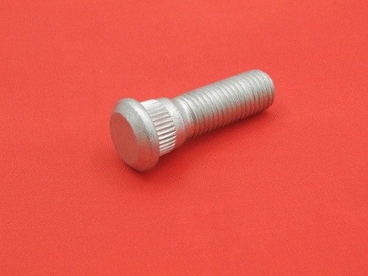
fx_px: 872
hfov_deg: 23.8
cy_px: 138
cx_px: 184
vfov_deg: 18.0
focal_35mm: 82
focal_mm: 14.6
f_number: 4.2
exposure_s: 1/80
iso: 200
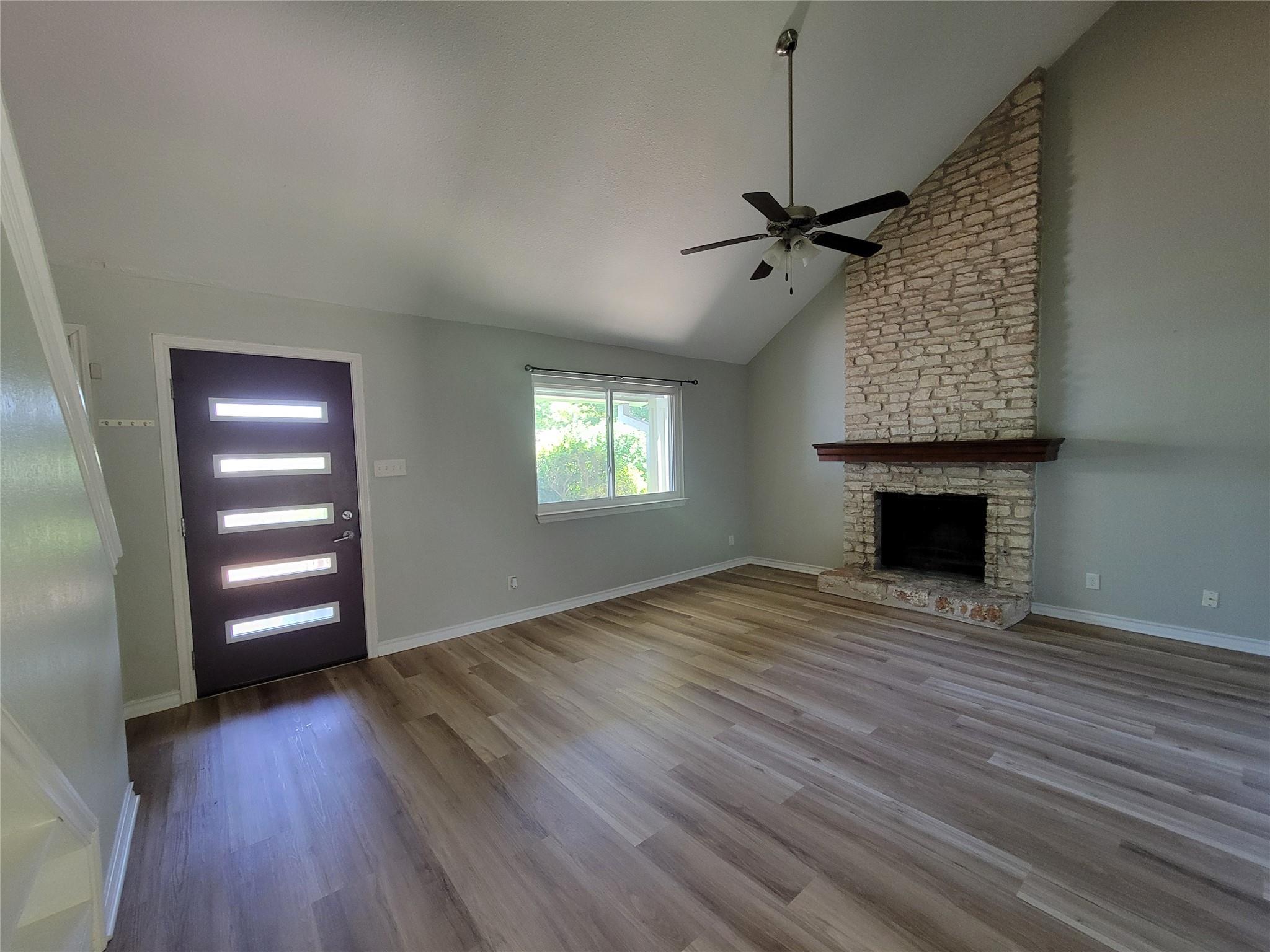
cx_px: 635
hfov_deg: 106.2
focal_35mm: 13
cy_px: 476
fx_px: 477
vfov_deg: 89.9
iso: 400
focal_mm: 2.2
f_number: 2.2
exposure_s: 1/30
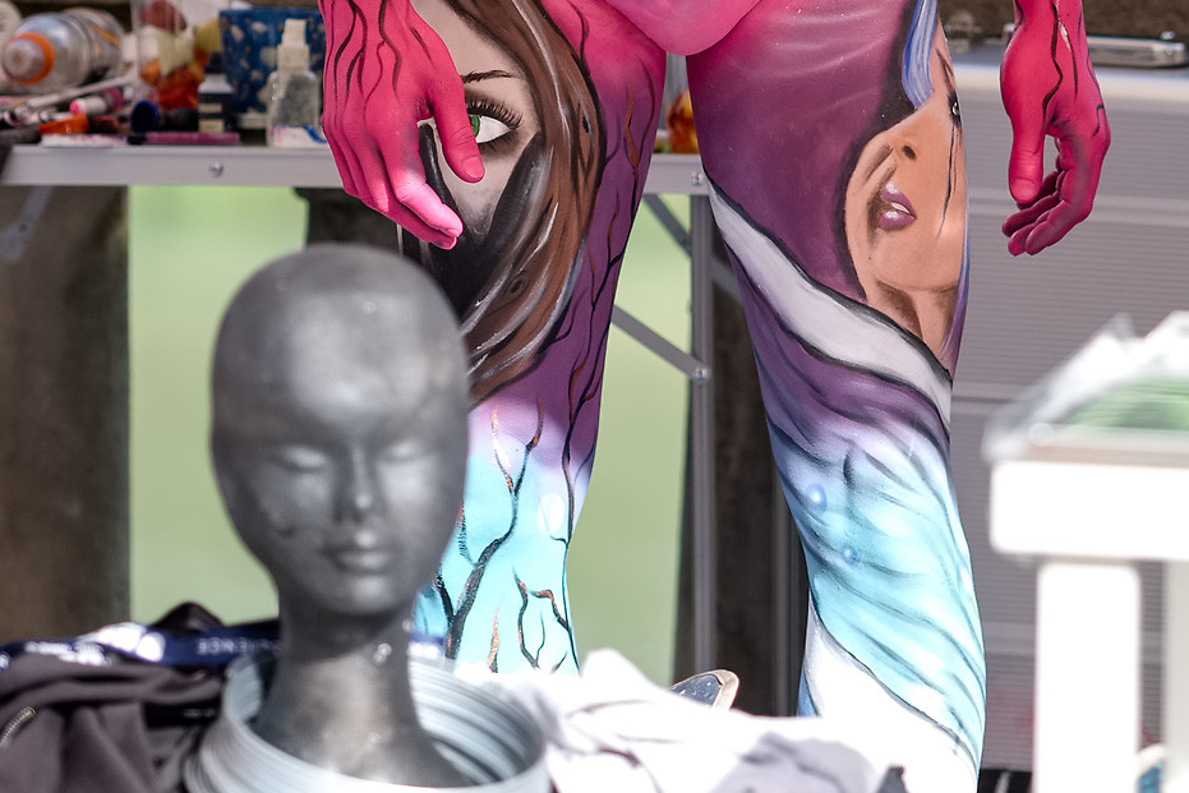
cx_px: 724
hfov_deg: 5.9
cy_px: -296
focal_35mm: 348
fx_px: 11495
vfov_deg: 3.9
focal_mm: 90
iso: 200
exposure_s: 1/1400
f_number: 2
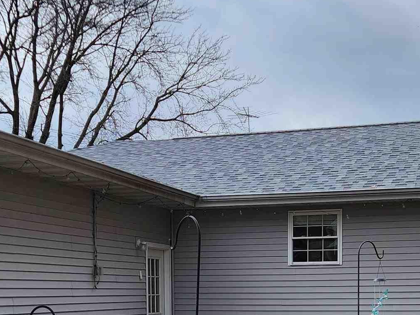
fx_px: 849
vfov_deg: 20.2
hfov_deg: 27.7
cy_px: 335
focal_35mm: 70
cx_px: 249
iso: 20
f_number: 1.8
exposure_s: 1/1024
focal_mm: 5.4
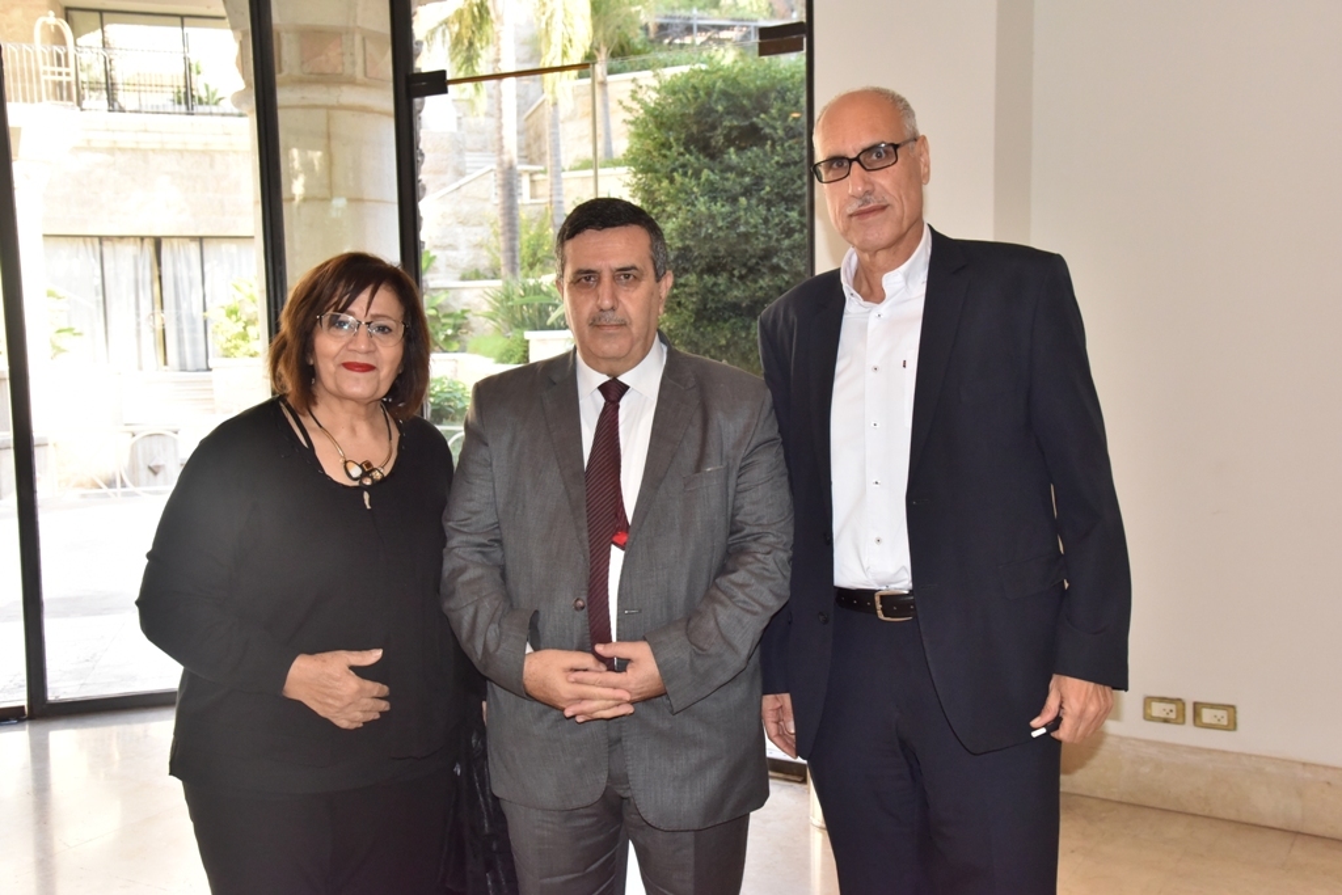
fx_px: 1417
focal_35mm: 38
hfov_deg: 50.7
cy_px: 448
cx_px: 671
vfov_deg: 35.1
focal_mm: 38
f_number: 9
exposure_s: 1/250
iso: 2500
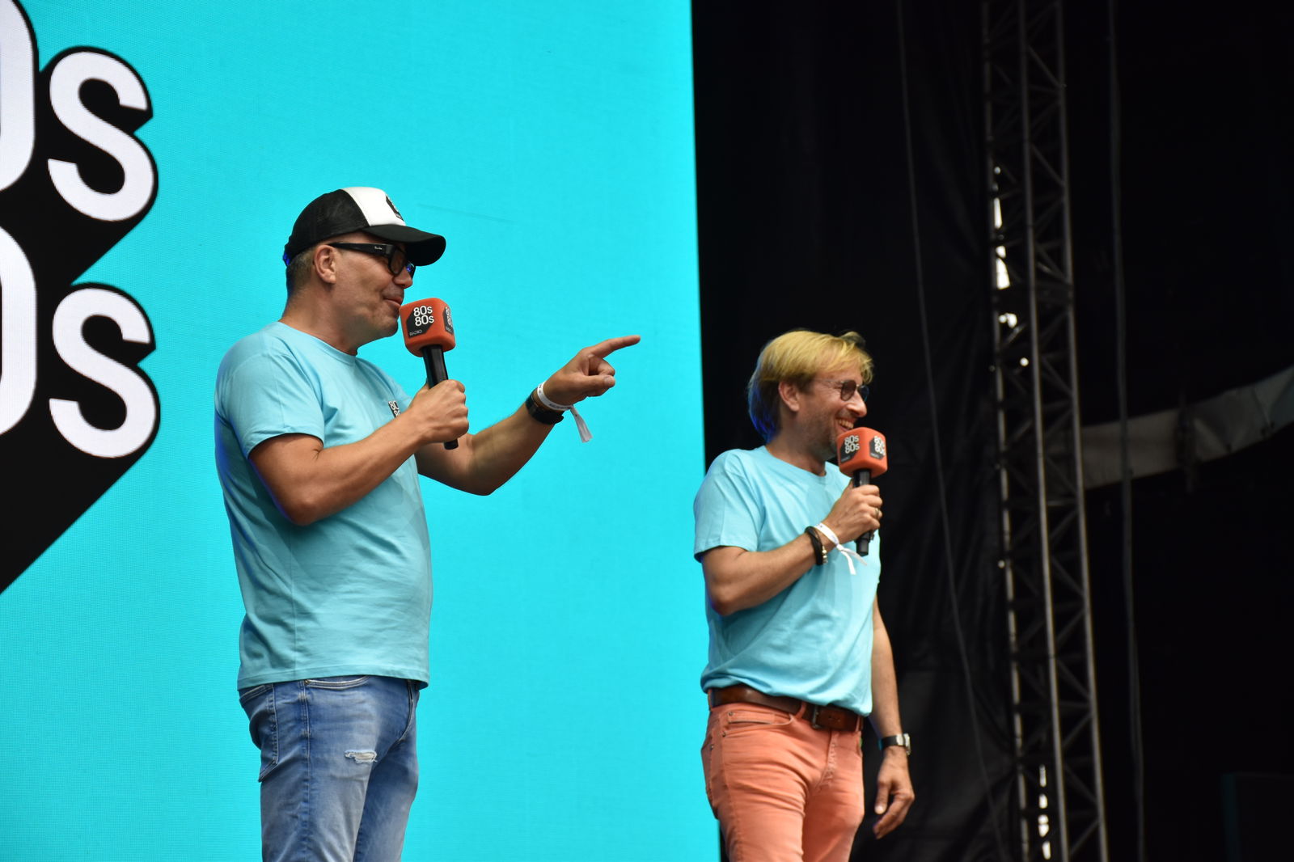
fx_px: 3558
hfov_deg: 20.6
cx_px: 647
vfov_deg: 13.8
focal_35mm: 99
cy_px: 431
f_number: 5
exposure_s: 1/250
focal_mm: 66
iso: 500
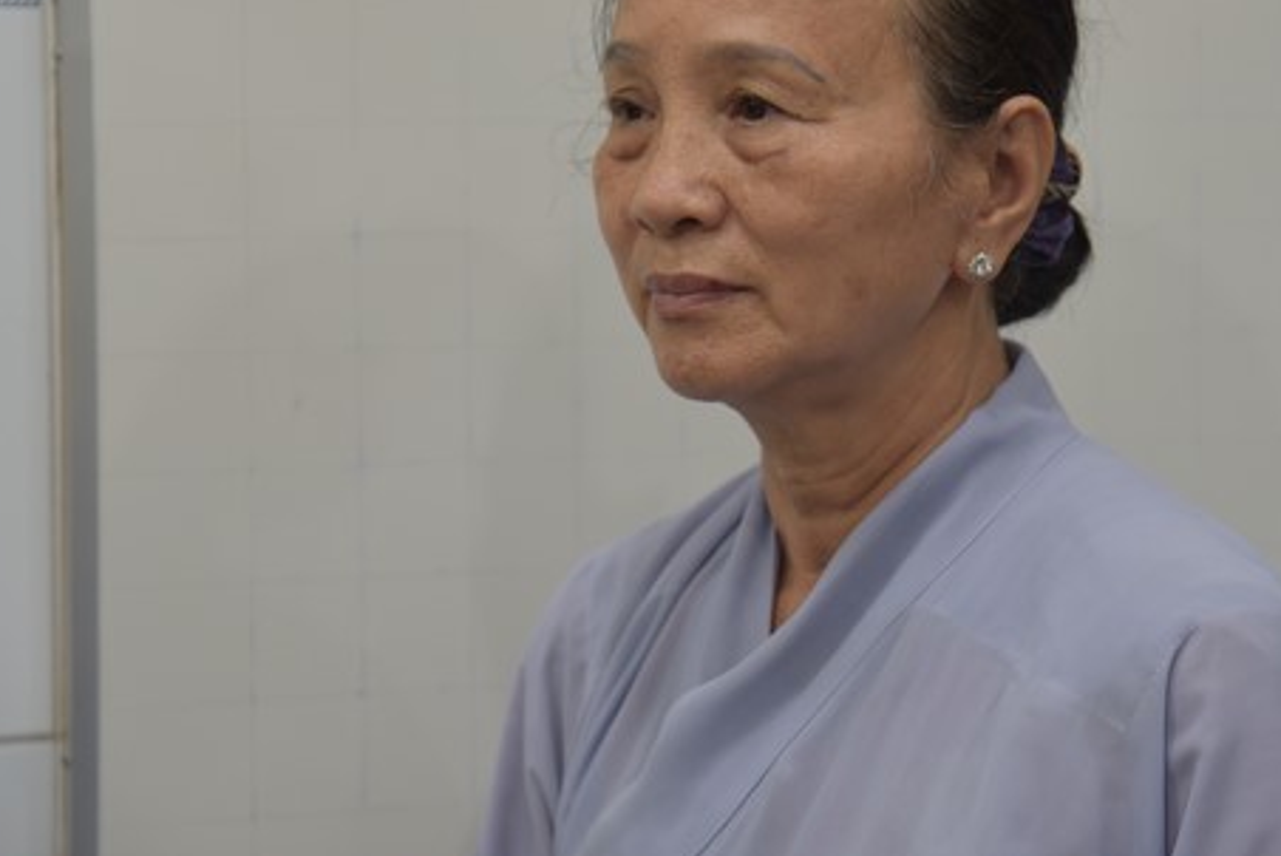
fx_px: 5020
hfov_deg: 14.5
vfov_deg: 9.7
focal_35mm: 141
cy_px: 244
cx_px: 717
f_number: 4
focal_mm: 98
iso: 800
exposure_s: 1/125
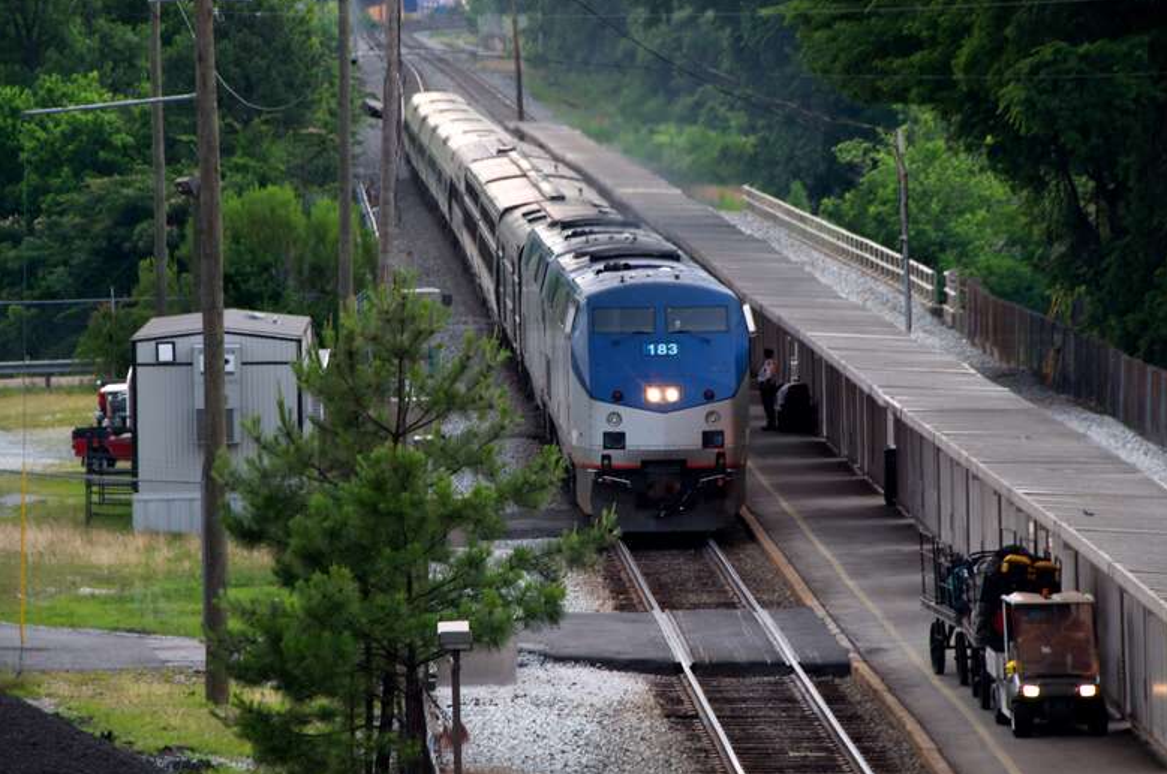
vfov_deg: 5.2
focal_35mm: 262
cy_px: 387
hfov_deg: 7.9
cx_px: 596
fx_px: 8481
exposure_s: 1/80
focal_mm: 170
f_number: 8
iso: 200
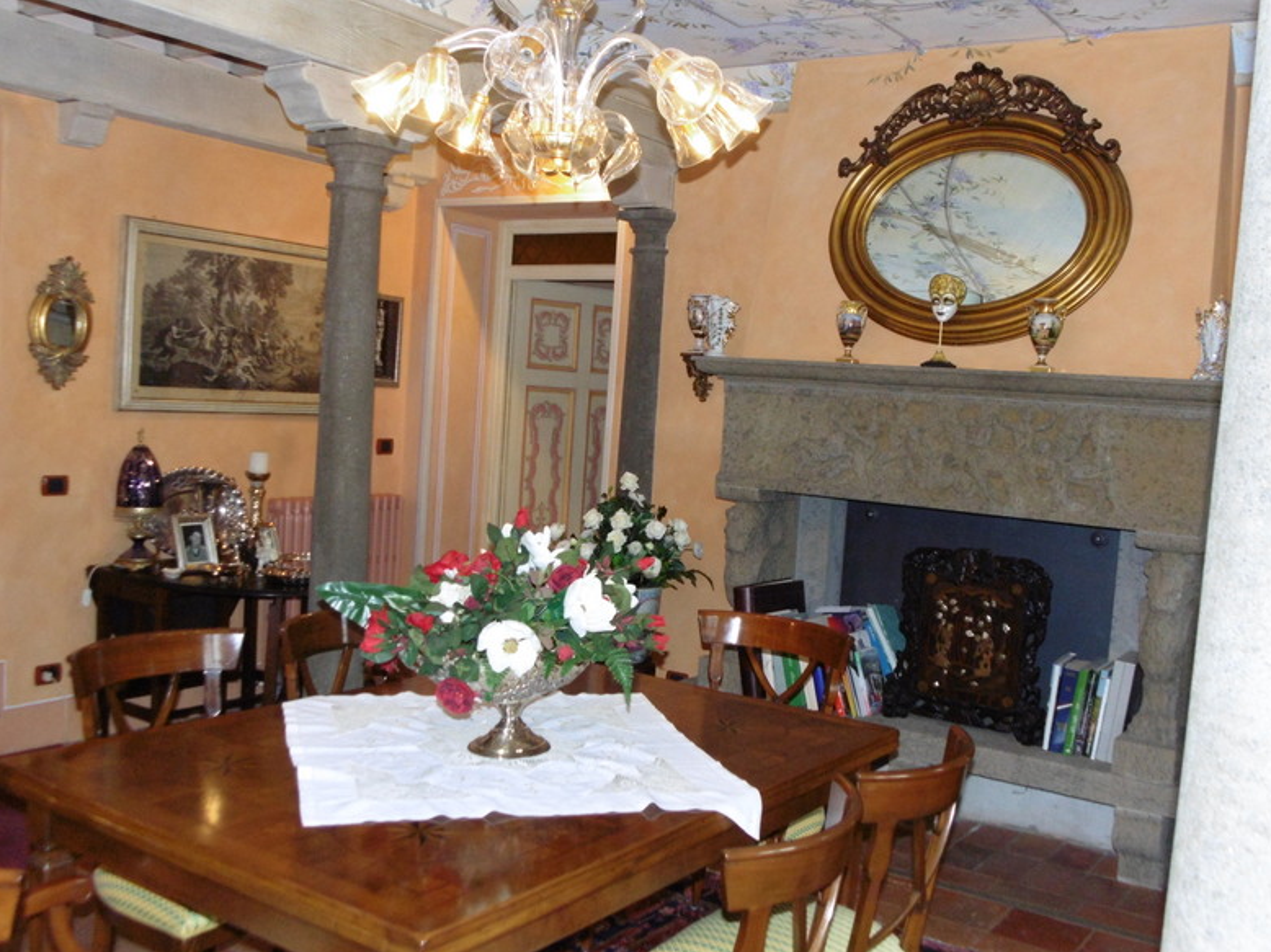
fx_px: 1321
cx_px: 652
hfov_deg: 51.4
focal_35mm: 36
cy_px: 477
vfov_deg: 39.6
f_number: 3.5
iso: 200
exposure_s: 1/60
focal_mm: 6.4
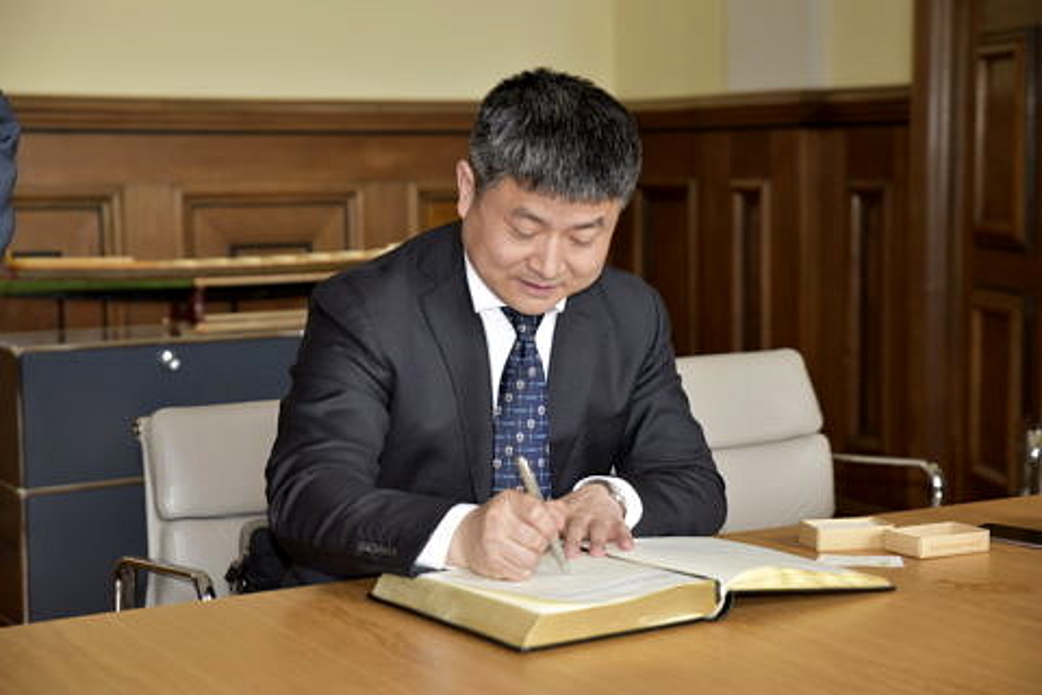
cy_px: 348
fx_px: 2026
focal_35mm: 70
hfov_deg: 28.8
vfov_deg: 19.5
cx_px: 521
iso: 800
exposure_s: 1/80
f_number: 4.5
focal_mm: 70
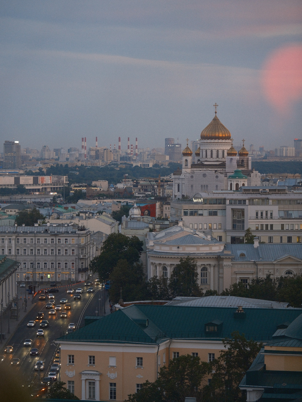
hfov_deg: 12.0
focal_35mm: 123
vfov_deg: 16.0
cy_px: 176
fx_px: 1431
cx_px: 152
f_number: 1.2
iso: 1000
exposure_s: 1/640
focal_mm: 75
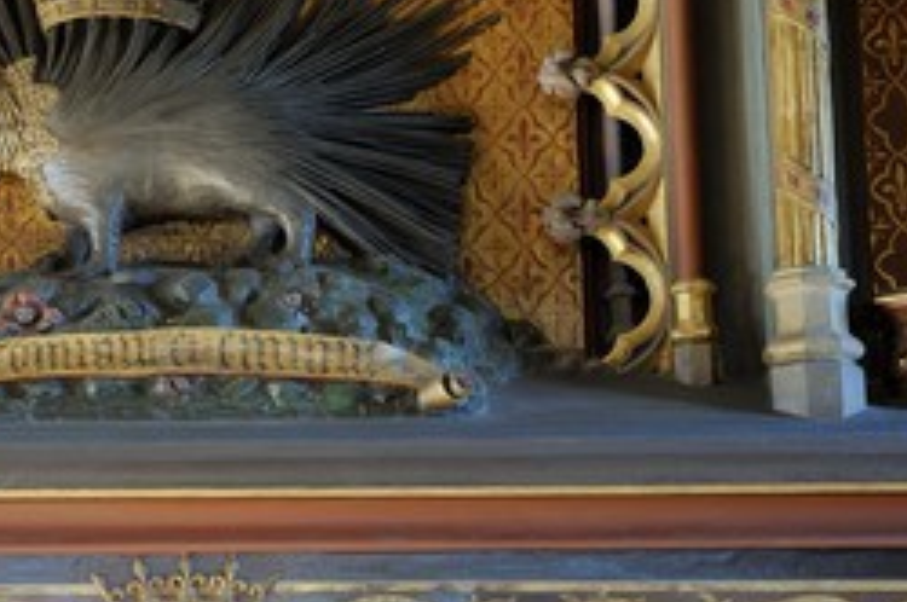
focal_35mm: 101
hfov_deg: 20.0
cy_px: 366
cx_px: 189
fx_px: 2541
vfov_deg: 13.5
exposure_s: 1/40
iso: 800
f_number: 3.5
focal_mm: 60
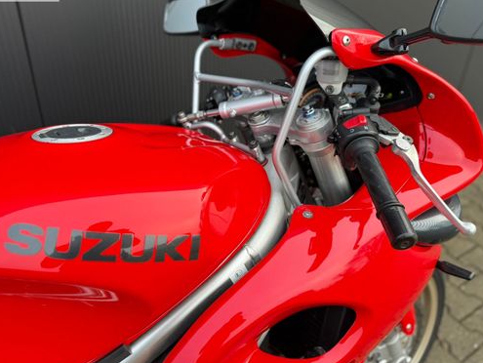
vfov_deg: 45.5
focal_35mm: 31
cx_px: 229
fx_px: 433
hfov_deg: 58.3
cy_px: 171
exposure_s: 1/178
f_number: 1.78
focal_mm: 6.76
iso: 64
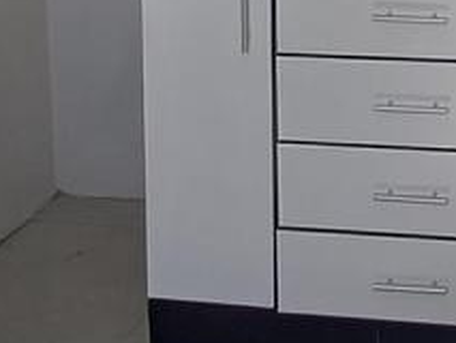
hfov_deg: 29.0
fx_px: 791
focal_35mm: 60
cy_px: -193
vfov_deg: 20.4
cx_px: 505
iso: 64
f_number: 2.2
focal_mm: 1.64
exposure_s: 1/100
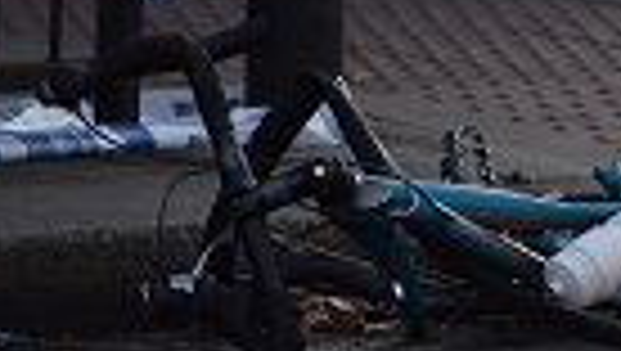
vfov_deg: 1.2
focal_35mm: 1001
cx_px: 549
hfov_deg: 2.2
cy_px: 135
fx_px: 16502
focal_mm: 220
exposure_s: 1/2000
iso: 400
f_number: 5.3
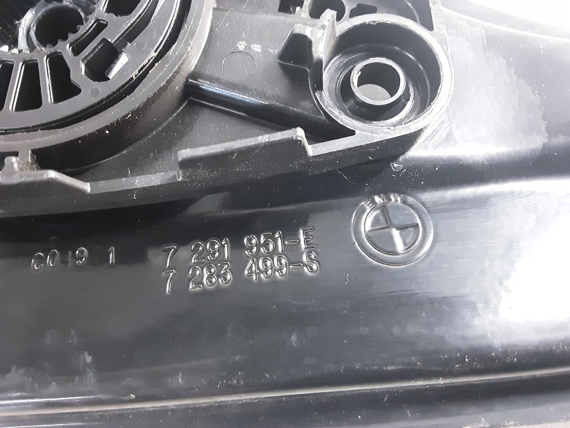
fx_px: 445
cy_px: 214
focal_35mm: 27
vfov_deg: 51.4
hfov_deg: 65.3
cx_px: 285
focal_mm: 2.91
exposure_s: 1/20
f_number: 1.9
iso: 640
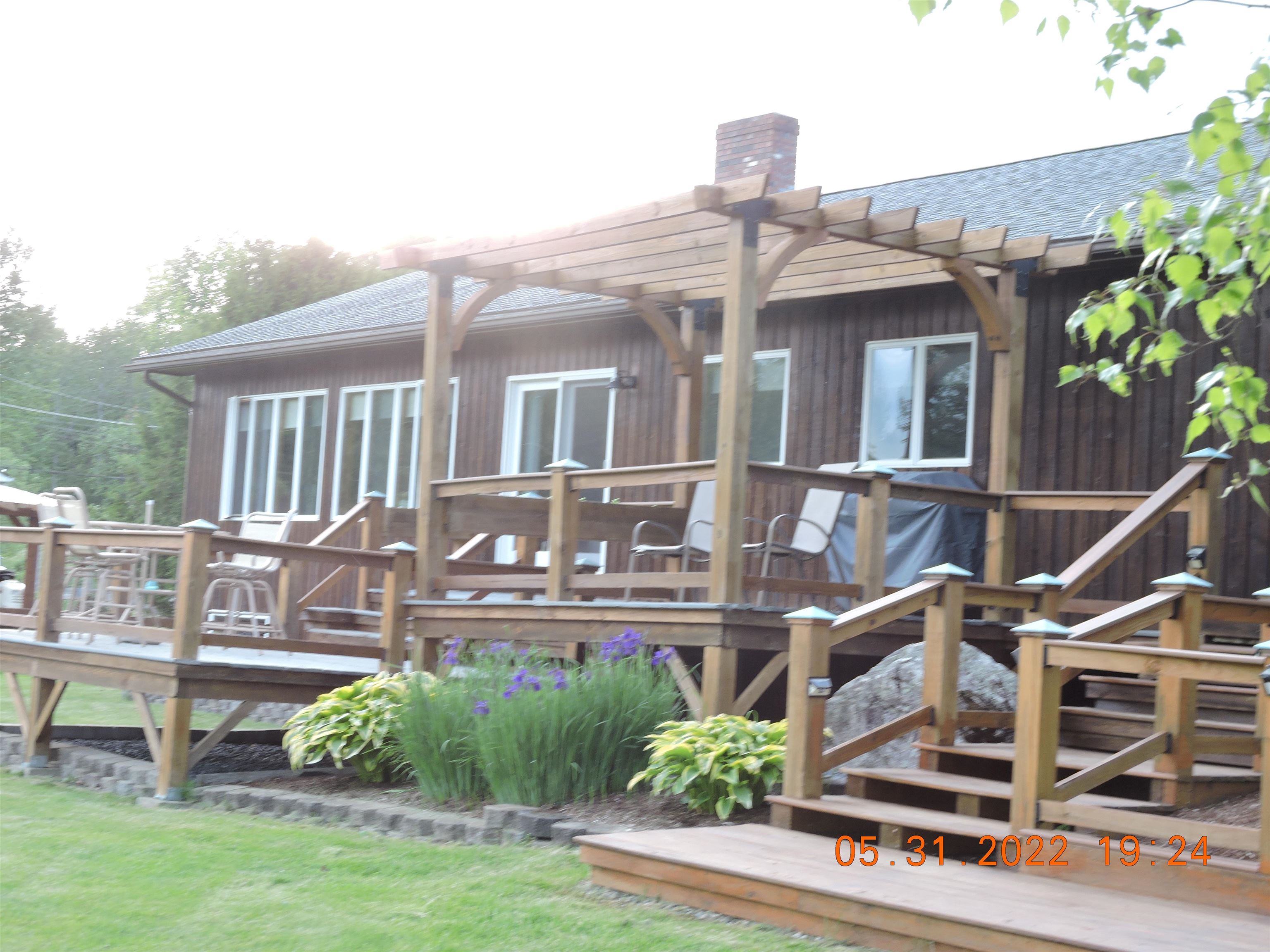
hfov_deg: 32.2
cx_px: 635
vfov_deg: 24.4
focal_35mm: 60
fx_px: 2201
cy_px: 476
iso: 100
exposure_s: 1/30
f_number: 4.2
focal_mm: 10.7
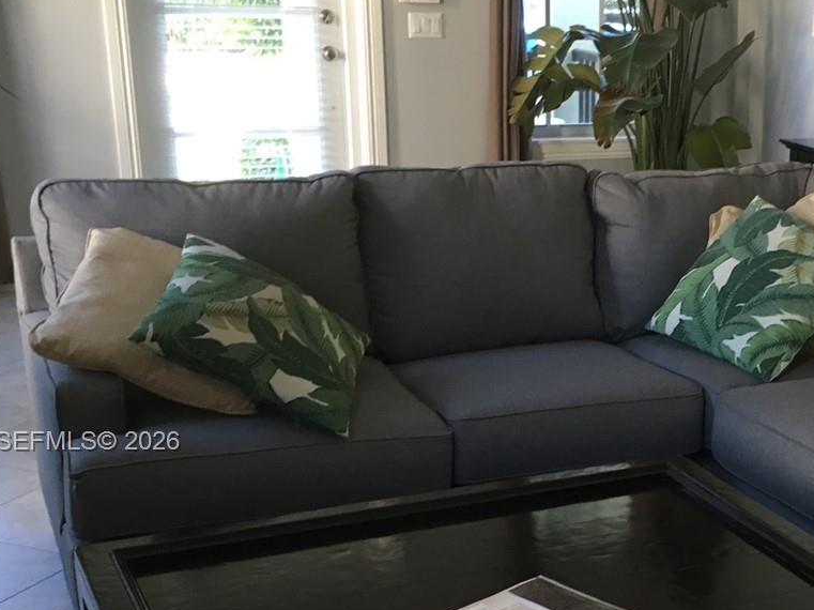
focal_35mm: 61
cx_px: 703
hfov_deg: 30.5
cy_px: 443
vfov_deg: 23.8
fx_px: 1434
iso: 80
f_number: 2.2
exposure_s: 1/30
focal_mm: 4.15
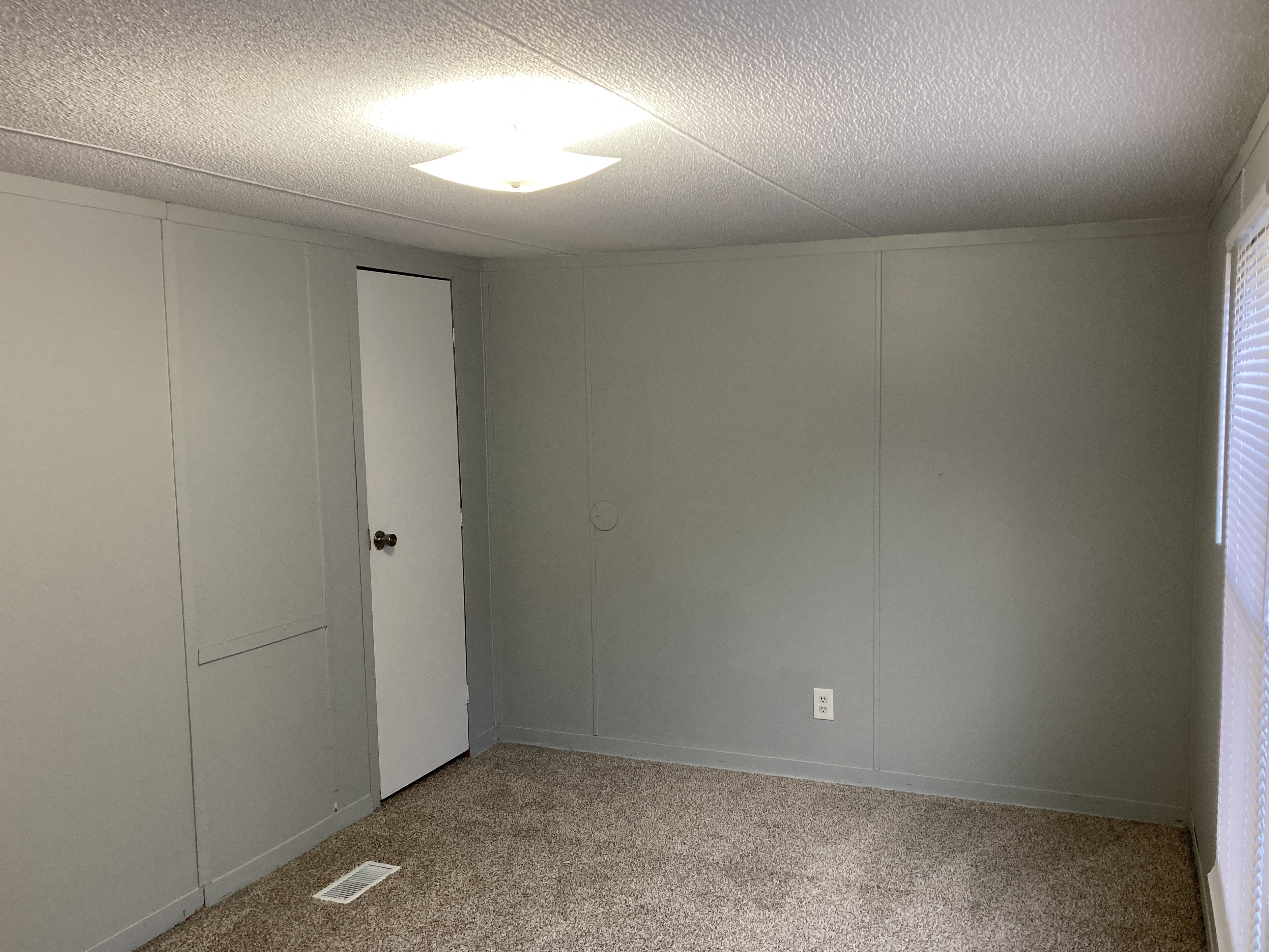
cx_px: 671
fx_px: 1100
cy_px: 484
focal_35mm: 30
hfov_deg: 59.9
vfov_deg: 46.8
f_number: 1.8
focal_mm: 3.99
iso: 100
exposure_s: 1/60
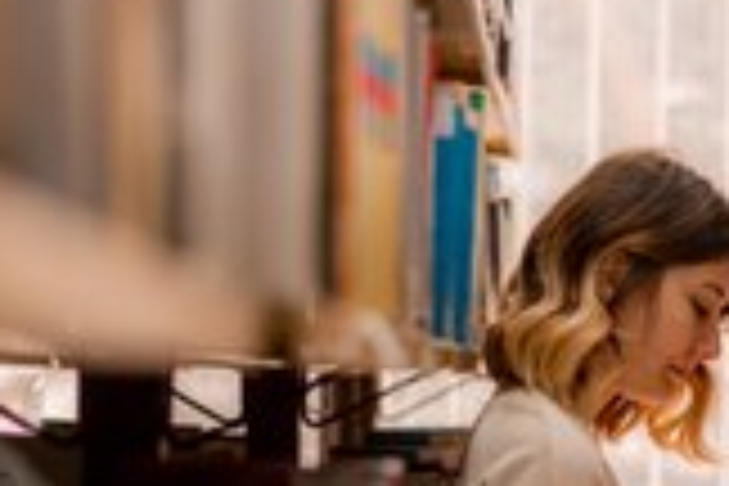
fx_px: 2551
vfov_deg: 10.8
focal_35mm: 126
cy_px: 472
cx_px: 612
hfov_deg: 16.1
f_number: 1.8
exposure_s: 1/125
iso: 320
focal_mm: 50
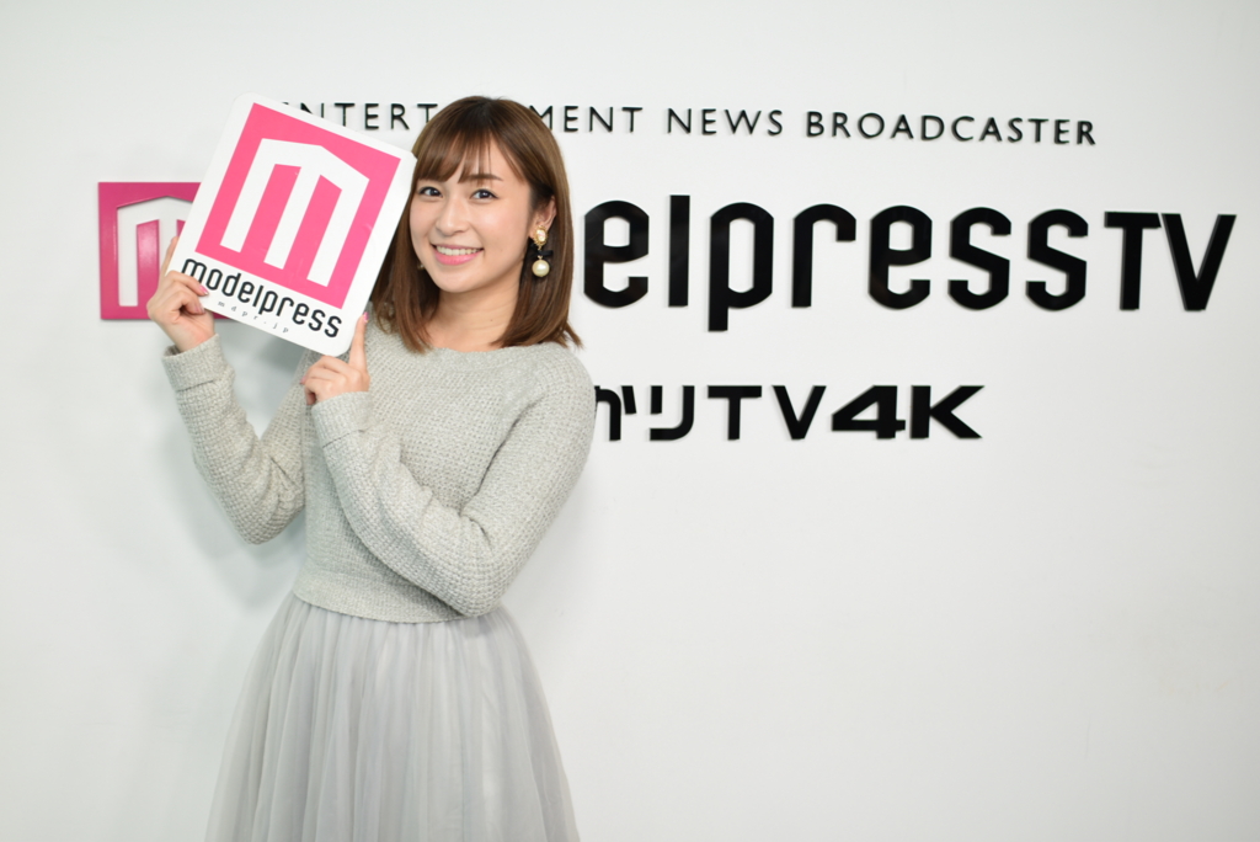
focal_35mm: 45
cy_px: 421
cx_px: 630
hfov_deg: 43.6
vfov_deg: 29.9
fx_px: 1576
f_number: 1.8
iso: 100
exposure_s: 1/200
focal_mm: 30
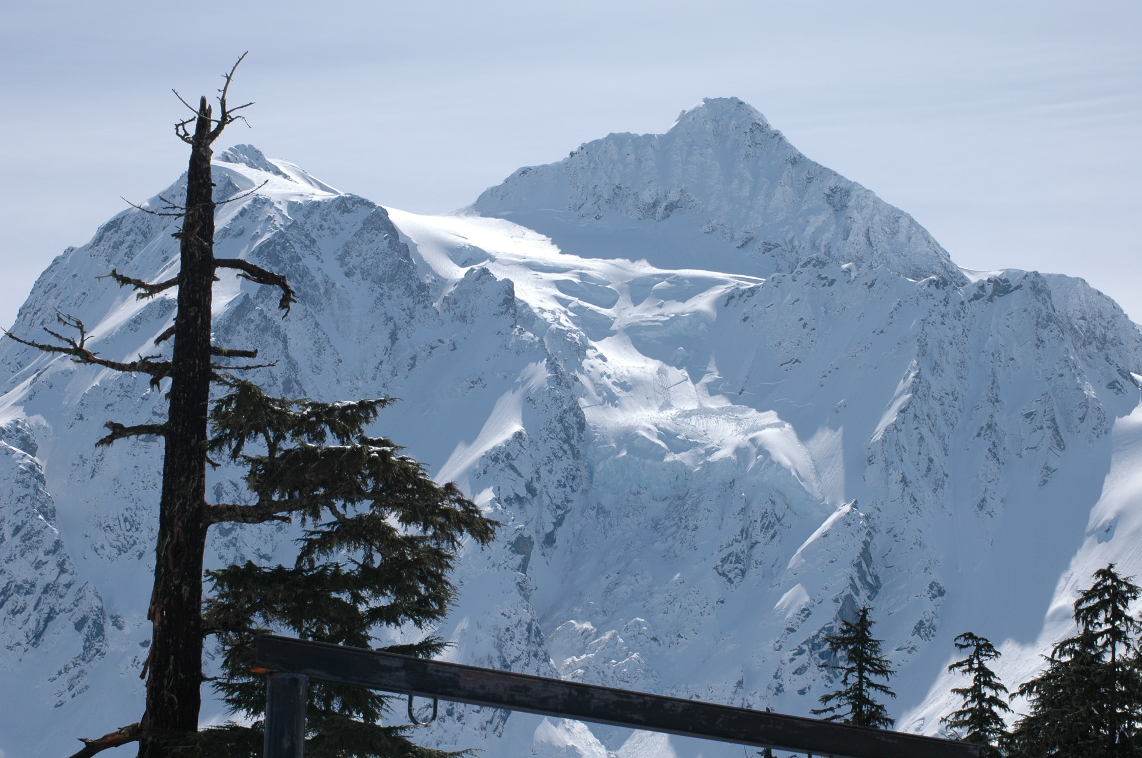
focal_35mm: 105
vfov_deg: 13.0
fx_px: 3327
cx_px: 571
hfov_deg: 19.5
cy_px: 379
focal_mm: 70
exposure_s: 1/500
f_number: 11
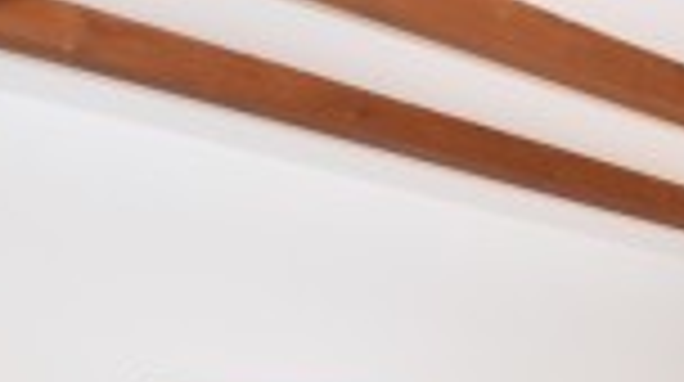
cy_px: 762
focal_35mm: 53
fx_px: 960
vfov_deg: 16.9
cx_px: 657
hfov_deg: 36.0
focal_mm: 10
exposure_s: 1/125
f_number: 5.6
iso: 320
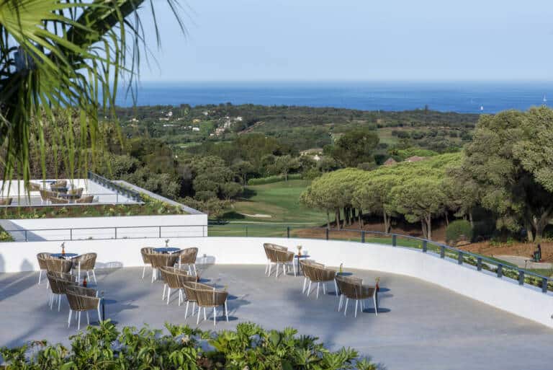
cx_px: 276
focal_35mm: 105
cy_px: 185
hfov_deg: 19.4
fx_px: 1614
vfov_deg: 13.1
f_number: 10
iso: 250
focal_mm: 105
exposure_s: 1/500
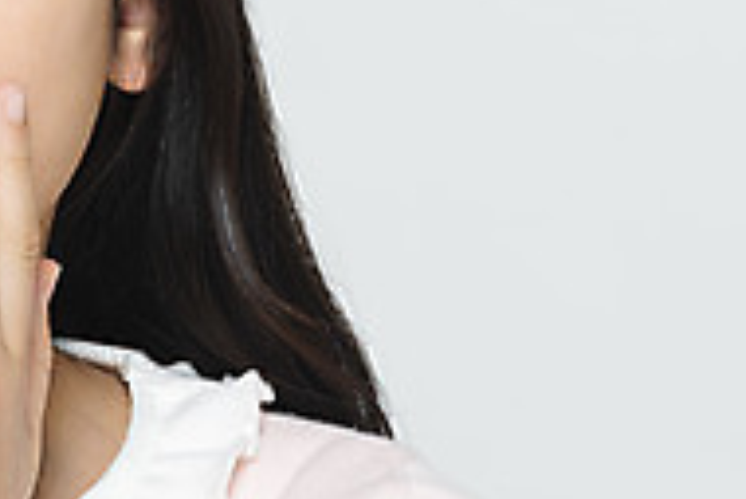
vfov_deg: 2.2
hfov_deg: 3.3
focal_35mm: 630
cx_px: -135
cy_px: 63
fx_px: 13065
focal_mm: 200
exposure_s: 1/125
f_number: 14
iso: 100
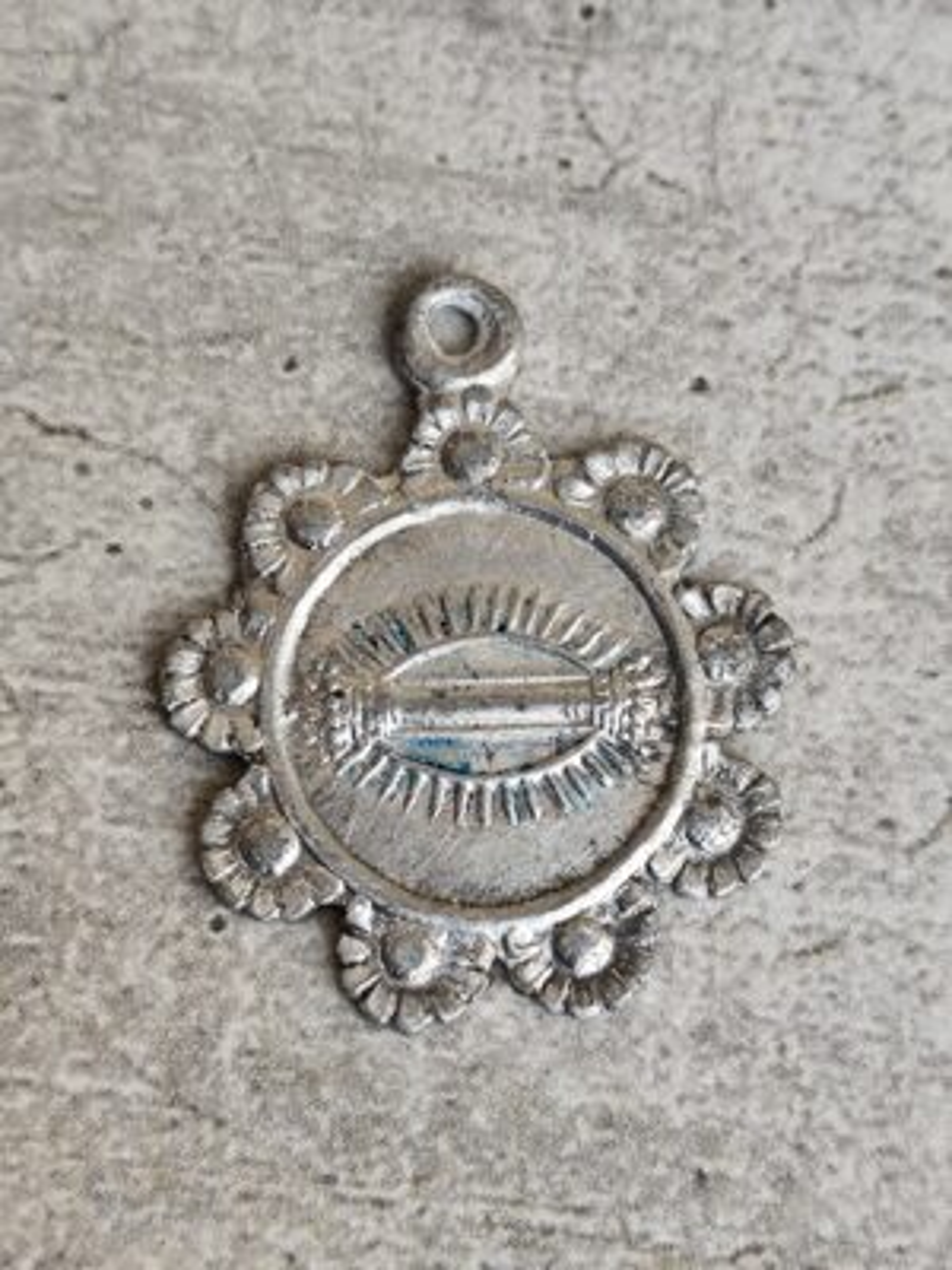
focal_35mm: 93
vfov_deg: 21.1
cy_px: 635
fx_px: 3410
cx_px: 476
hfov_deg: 15.9
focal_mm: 6.19
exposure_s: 1/100
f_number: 1.65
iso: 64
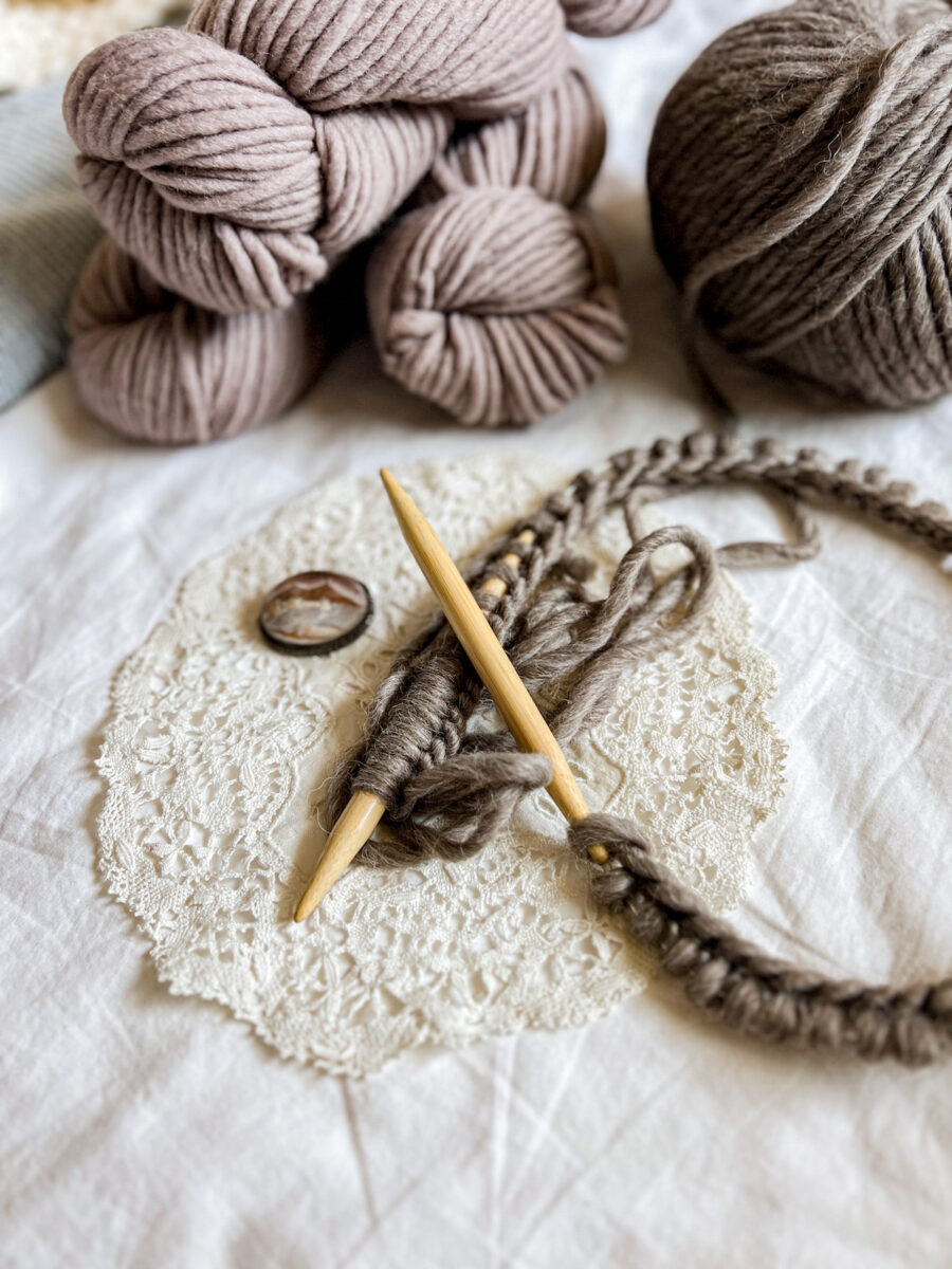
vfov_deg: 67.3
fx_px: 953
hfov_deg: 53.1
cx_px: 476
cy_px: 634
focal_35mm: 26
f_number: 1.5
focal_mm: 5.7
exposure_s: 1/90
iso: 125
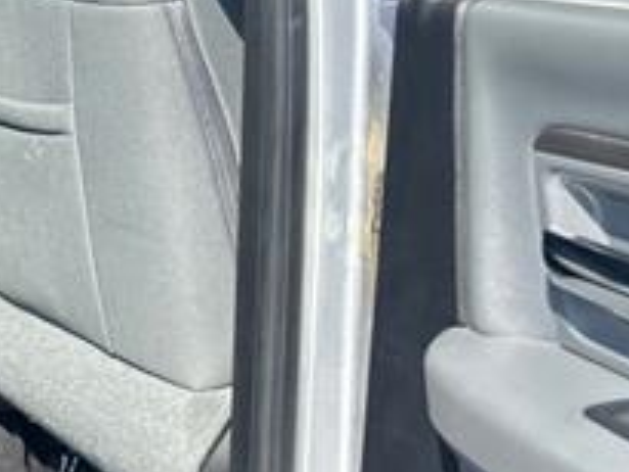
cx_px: -270
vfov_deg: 18.0
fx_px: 1473
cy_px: 61
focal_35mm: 81
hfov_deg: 21.0
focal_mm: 5.7
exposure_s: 1/949
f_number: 1.5
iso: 50
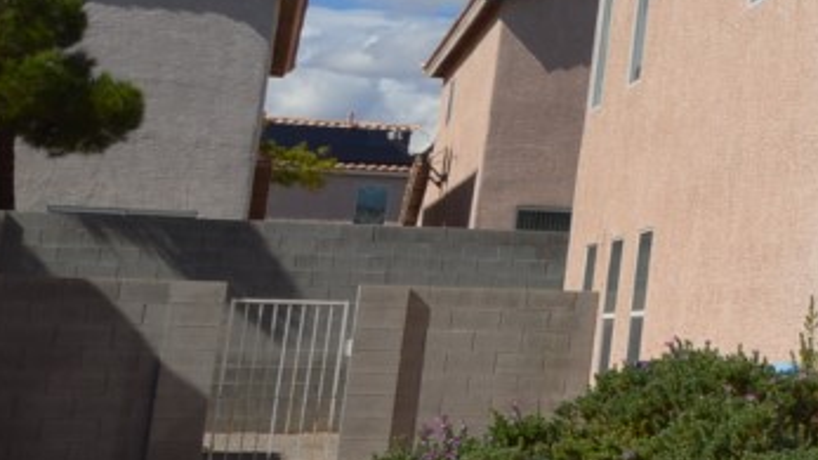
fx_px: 2070
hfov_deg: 16.1
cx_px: 1733
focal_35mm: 95
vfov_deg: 12.4
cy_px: -64
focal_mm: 13
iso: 100
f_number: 13
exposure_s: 1/200
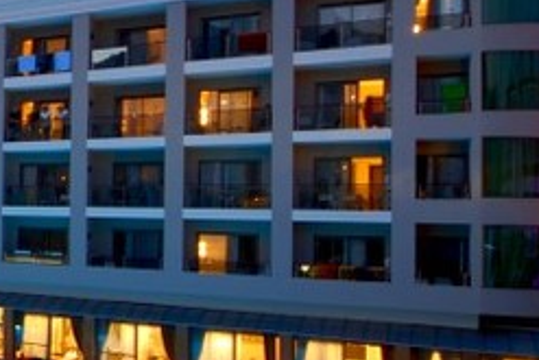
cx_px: -378
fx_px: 839
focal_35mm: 56
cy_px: 190
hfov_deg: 23.3
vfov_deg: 24.2
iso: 100
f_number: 8
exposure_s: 6
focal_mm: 8
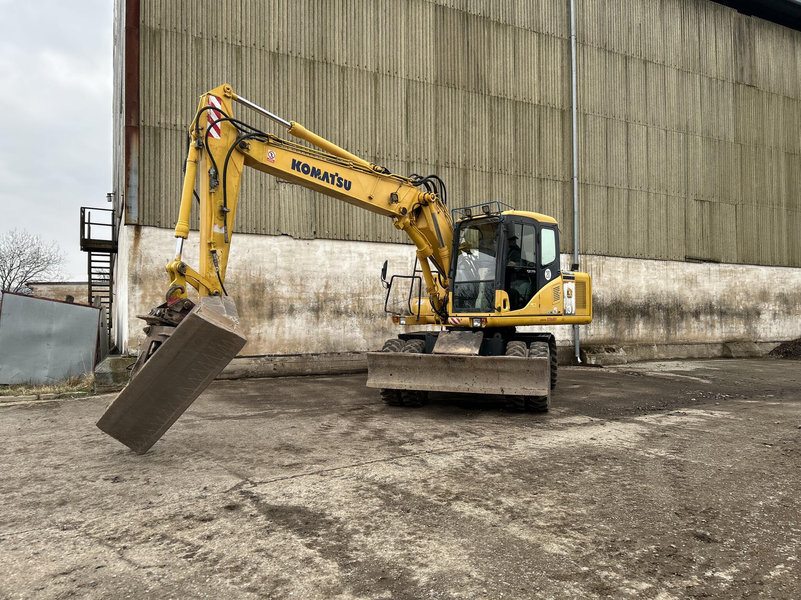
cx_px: 400
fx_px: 602
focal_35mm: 26
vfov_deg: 53.1
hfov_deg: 67.3
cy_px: 300
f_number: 1.5
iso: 40
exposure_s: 1/121
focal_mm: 5.7
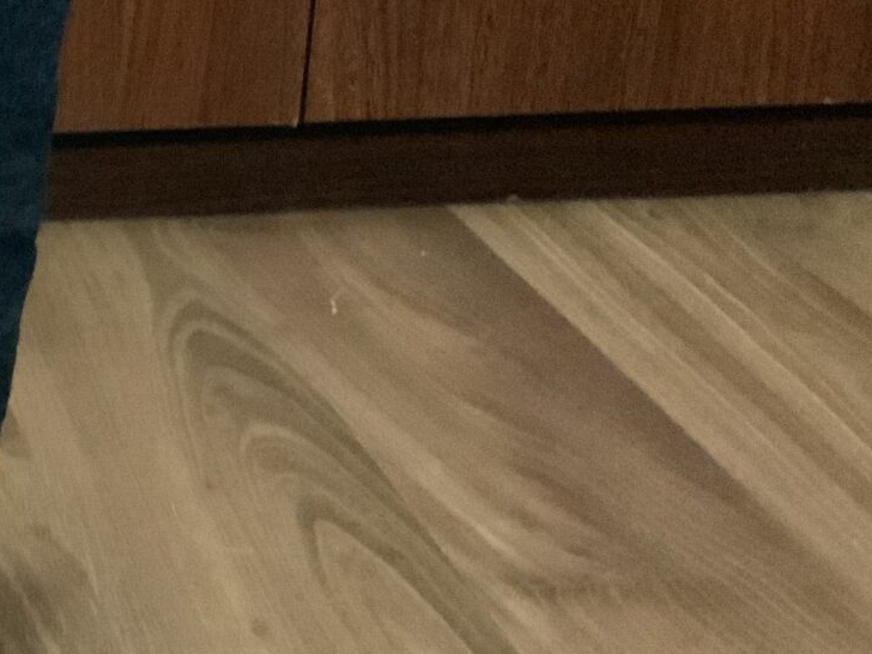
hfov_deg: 17.0
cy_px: 505
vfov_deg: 14.4
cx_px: -522
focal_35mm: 102
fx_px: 2569
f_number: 1.8
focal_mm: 3
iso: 500
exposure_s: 1/20
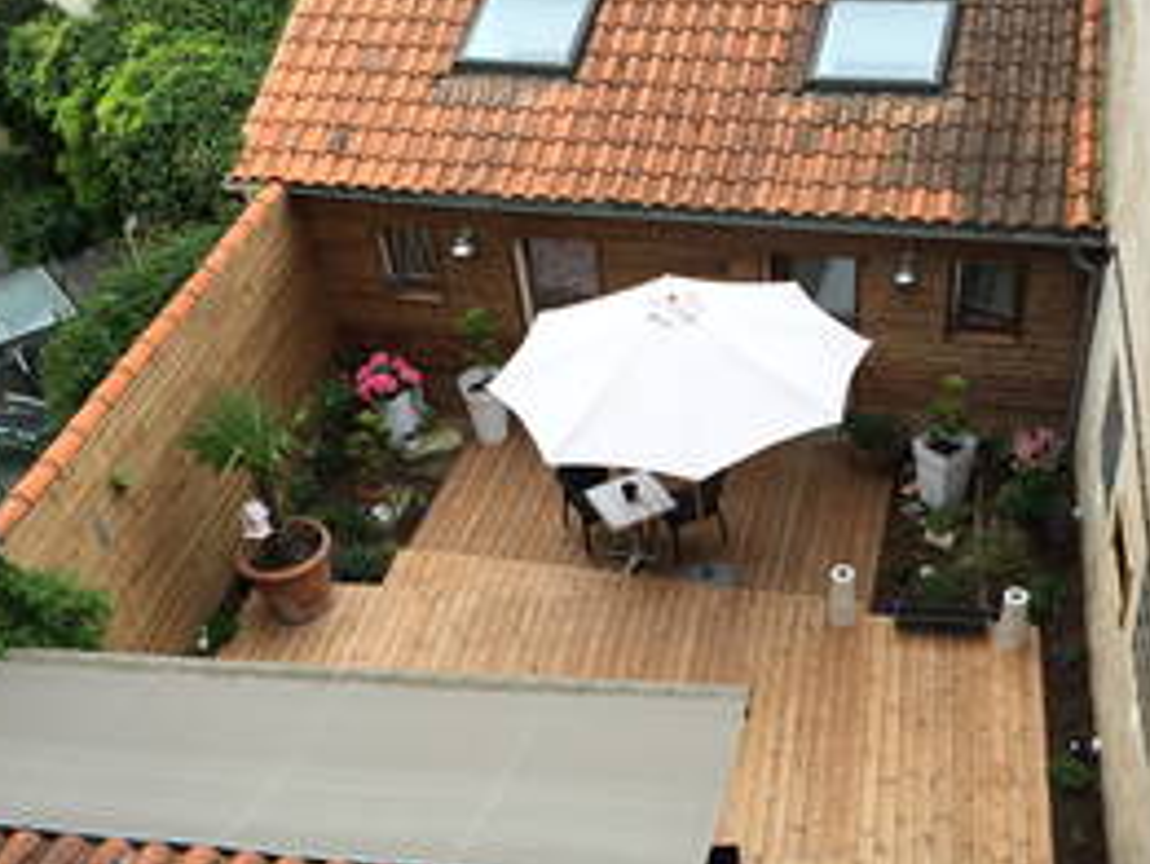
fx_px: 1329
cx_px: 661
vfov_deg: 35.6
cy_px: 586
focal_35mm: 40
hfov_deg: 46.6
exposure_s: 1/376
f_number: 2.2
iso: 32
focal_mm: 4.15
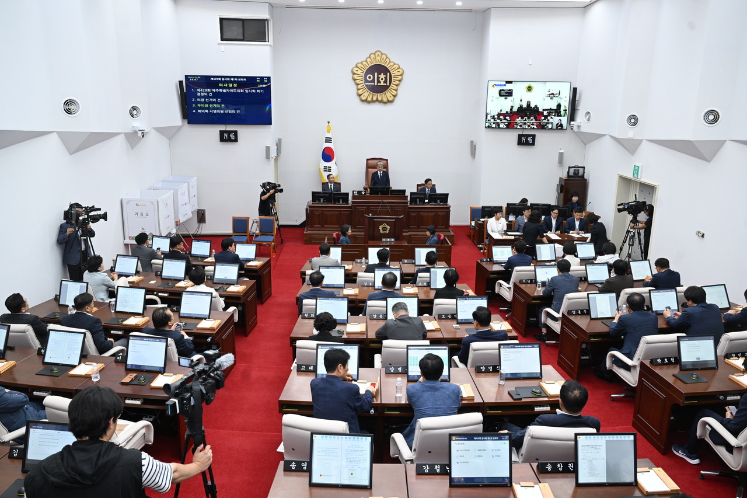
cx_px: 374
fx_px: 612
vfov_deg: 44.3
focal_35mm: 30
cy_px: 249
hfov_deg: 62.8
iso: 1600
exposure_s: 1/125
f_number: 5.6
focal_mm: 29.5
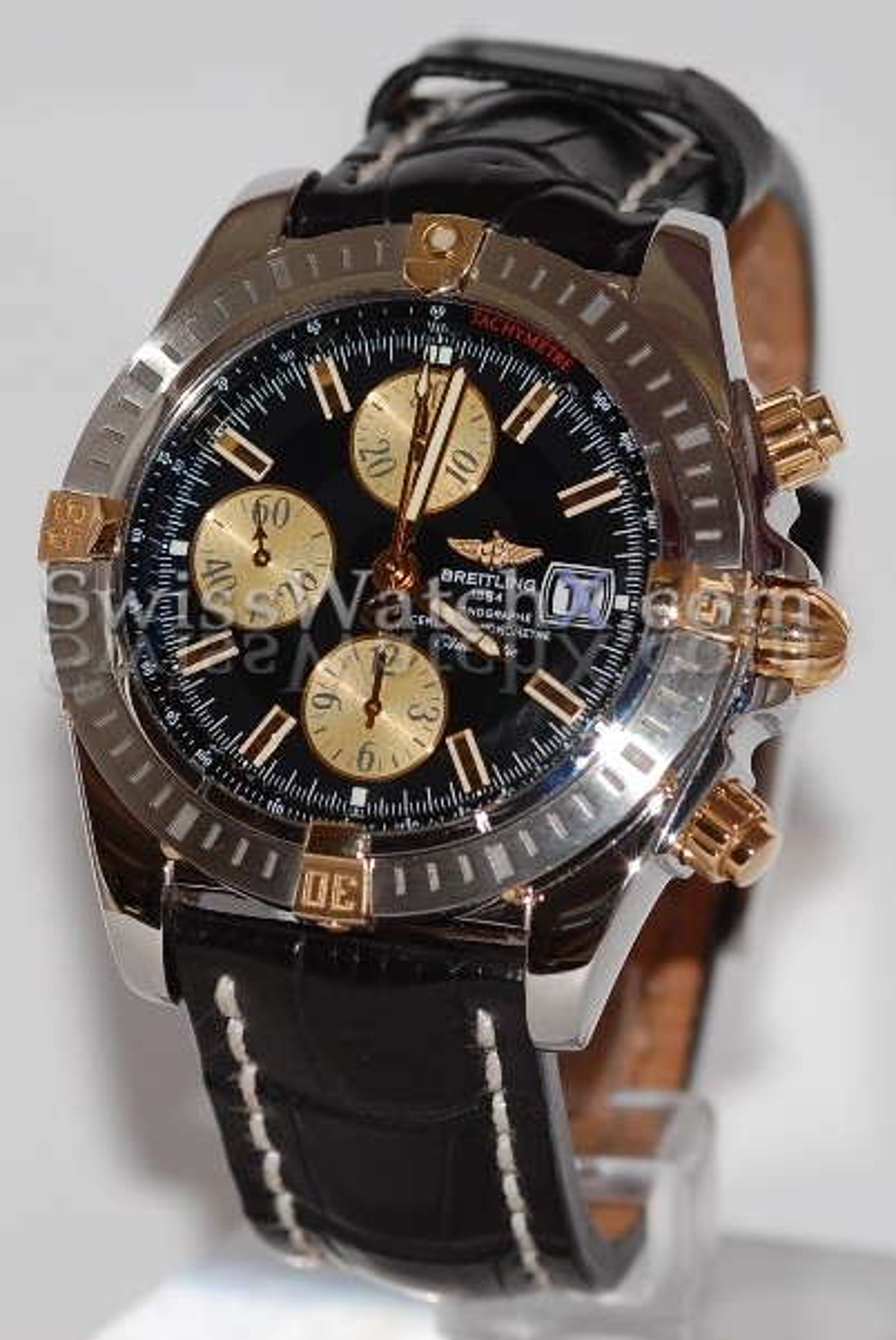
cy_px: 670
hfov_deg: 8.7
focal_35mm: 158
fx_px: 5866
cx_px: 448
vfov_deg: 13.0
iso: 200
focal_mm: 105
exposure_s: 1/125
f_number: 5.6
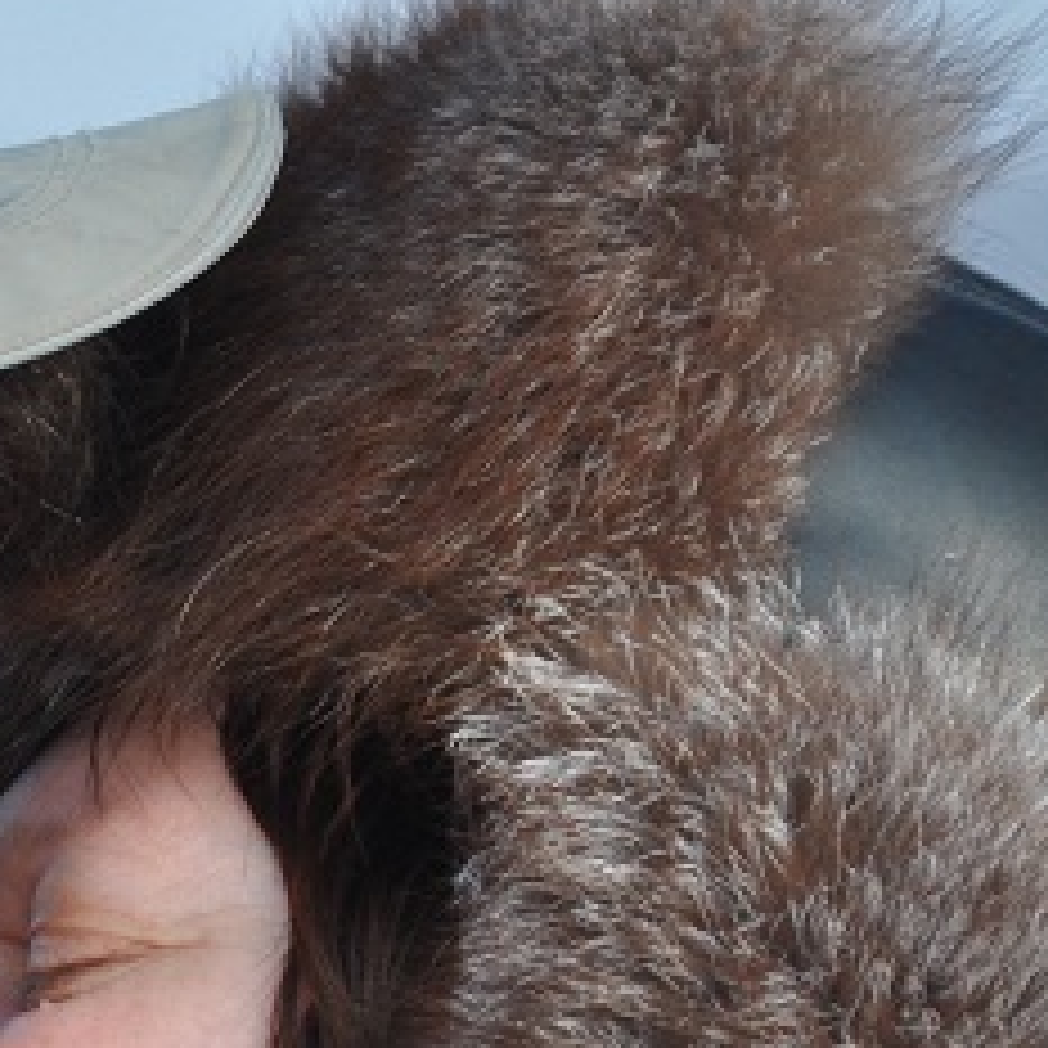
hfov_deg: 3.8
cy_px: 1259
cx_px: -229
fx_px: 15756
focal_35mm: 460
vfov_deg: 3.8
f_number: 5.6
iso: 400
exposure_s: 1/160
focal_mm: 98
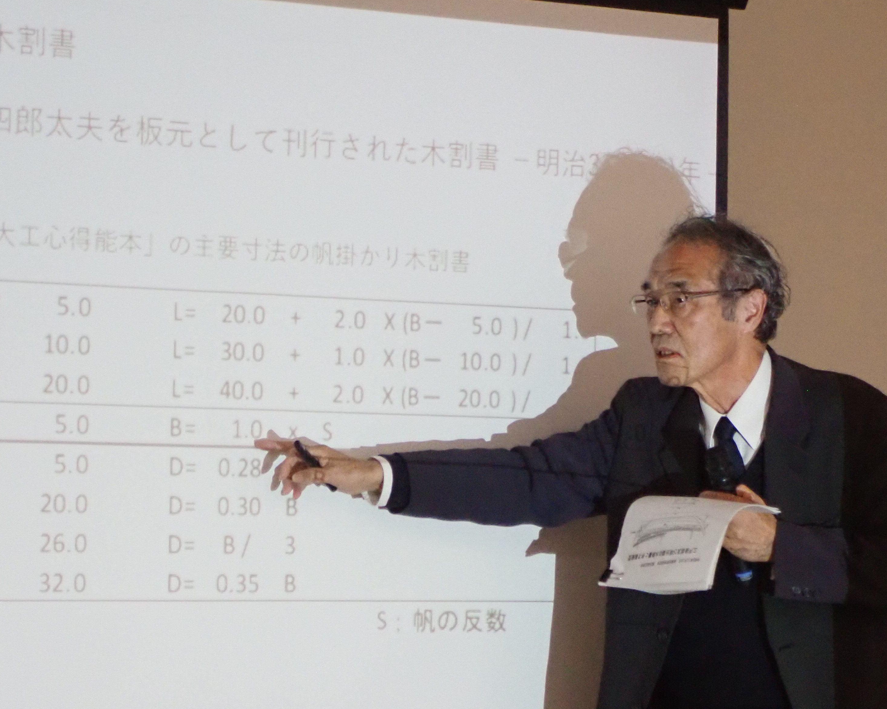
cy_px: 442
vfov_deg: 11.5
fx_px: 3518
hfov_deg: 14.4
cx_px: 535
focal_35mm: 134
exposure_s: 1/125
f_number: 4.9
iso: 1250
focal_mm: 18
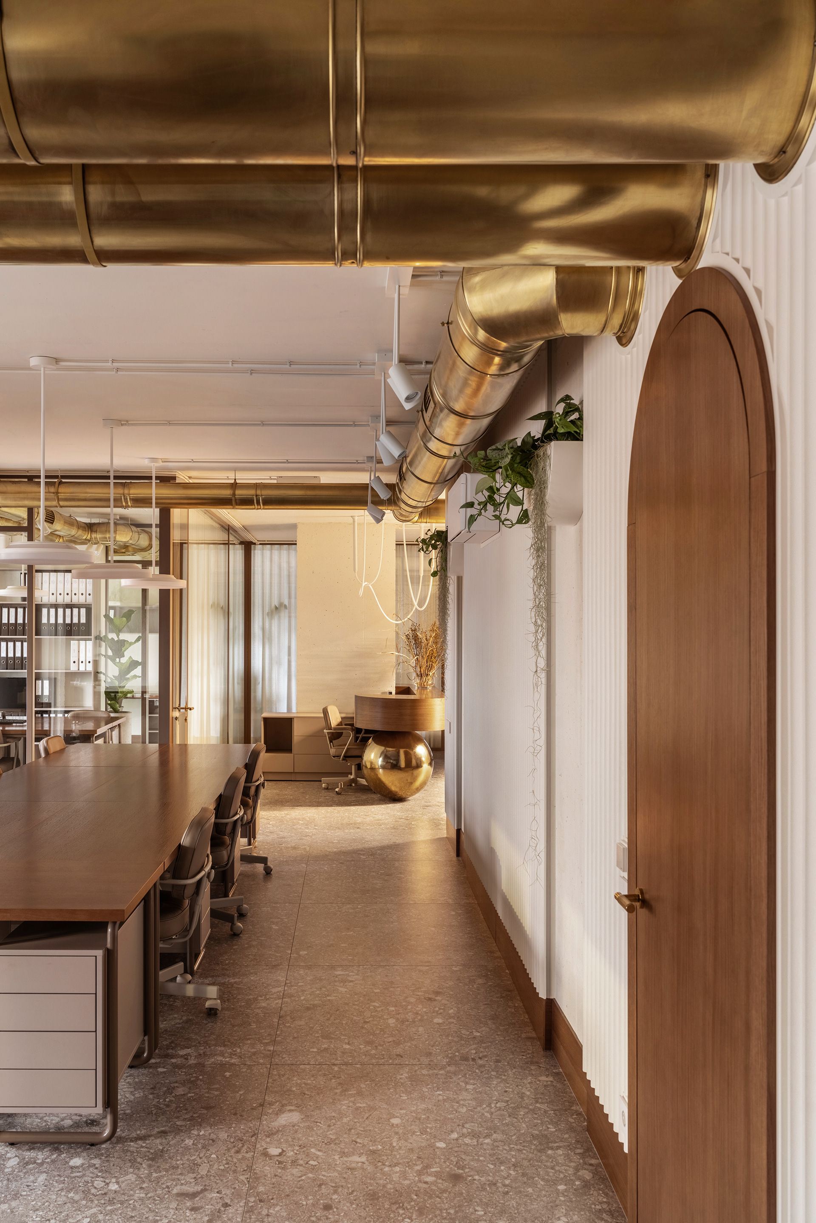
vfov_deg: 60.3
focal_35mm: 31
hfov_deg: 42.3
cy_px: 612
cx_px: 408
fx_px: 1054
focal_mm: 31
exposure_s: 1/3
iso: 320
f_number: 8
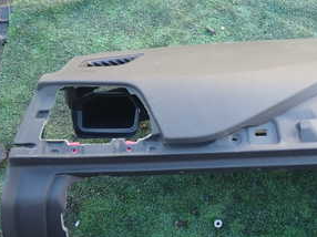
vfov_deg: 23.2
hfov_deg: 29.2
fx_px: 576
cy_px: 125
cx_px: 299
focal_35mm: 63
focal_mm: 5.4
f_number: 2.3
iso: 160
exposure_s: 1/60
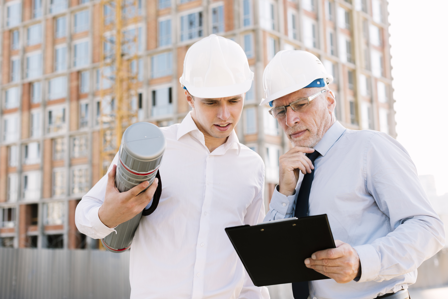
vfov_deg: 27.0
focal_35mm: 50
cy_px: 150
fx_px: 622
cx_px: 224
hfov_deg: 39.6
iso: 200
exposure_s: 1/200
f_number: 4
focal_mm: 50
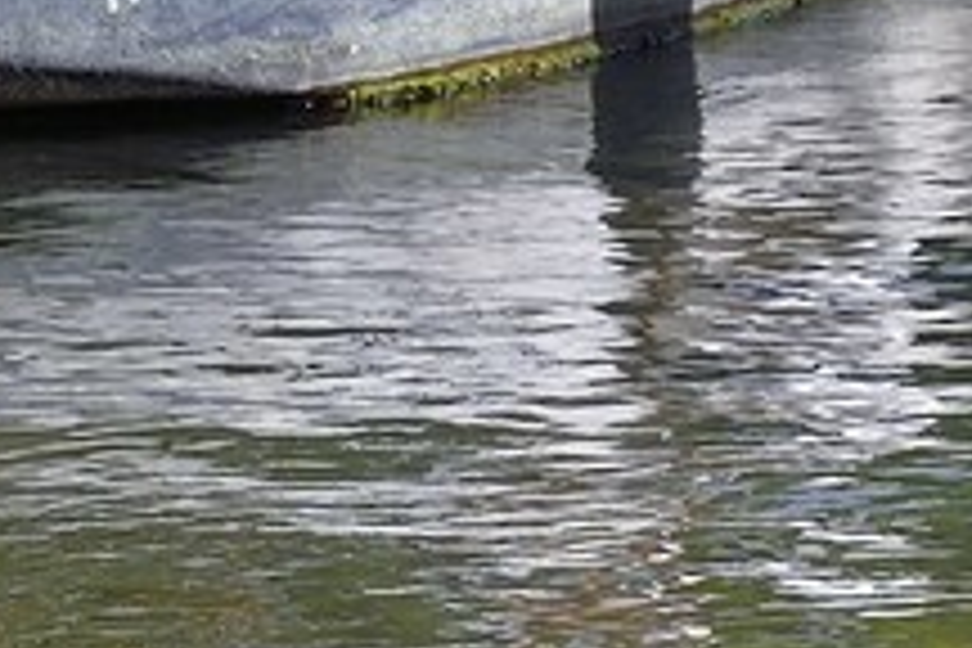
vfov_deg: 1.4
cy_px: -1393
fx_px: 26944
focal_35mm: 998
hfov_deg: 2.1
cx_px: -1719
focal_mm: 135
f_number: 10
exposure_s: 1/250
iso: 200
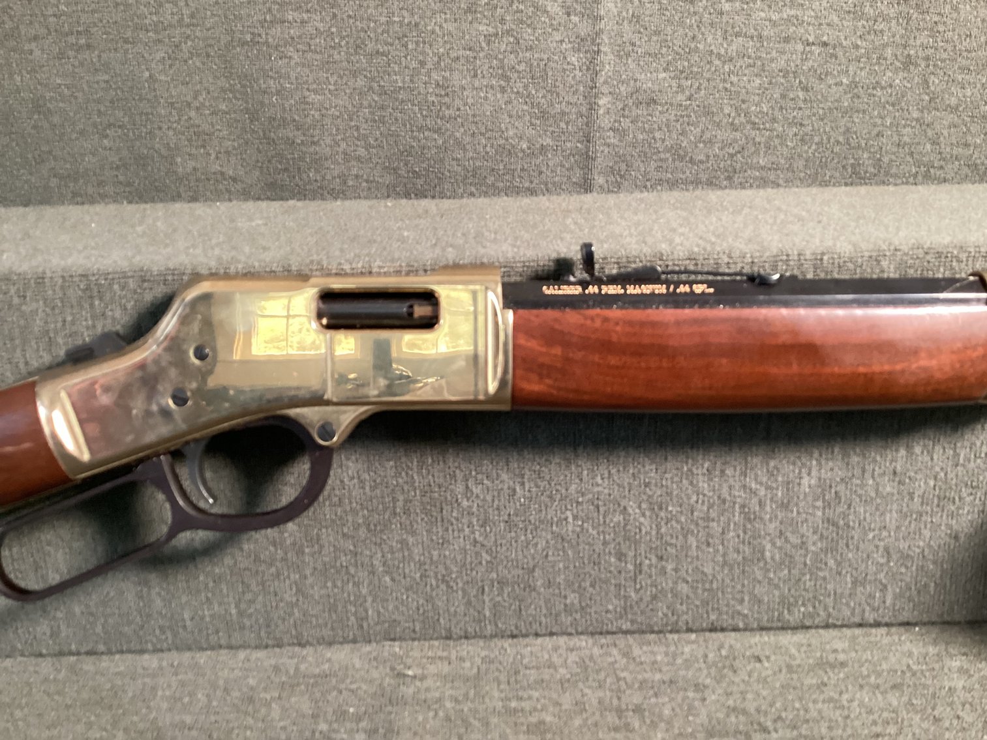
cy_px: 370
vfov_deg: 45.4
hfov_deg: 58.3
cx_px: 494
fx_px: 884
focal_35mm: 31
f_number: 2.4
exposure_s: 1/40
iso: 320
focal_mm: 3.3
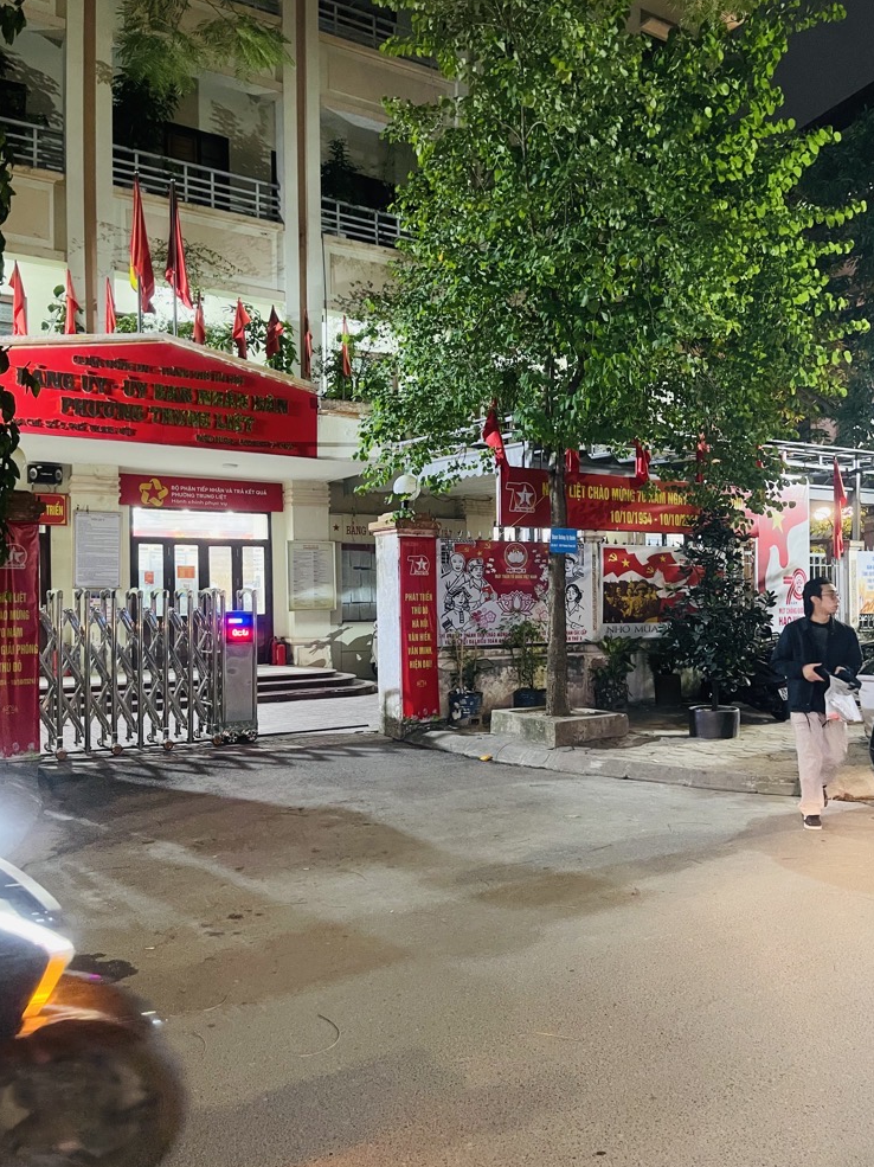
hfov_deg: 53.0
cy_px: 588
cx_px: 431
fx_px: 876
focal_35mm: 26
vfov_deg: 67.3
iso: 500
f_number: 1.6
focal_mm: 5.1
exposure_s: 1/25
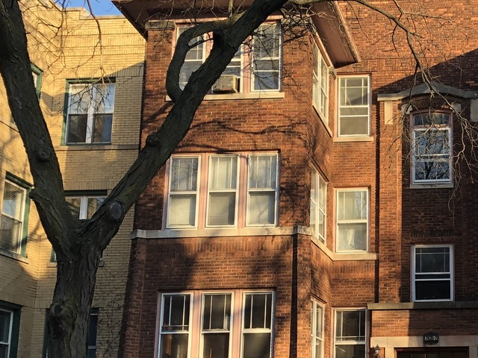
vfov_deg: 23.2
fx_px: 870
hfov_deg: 29.3
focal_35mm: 63
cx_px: 442
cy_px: 236
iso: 20
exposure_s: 1/392
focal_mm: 3.99
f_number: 1.8
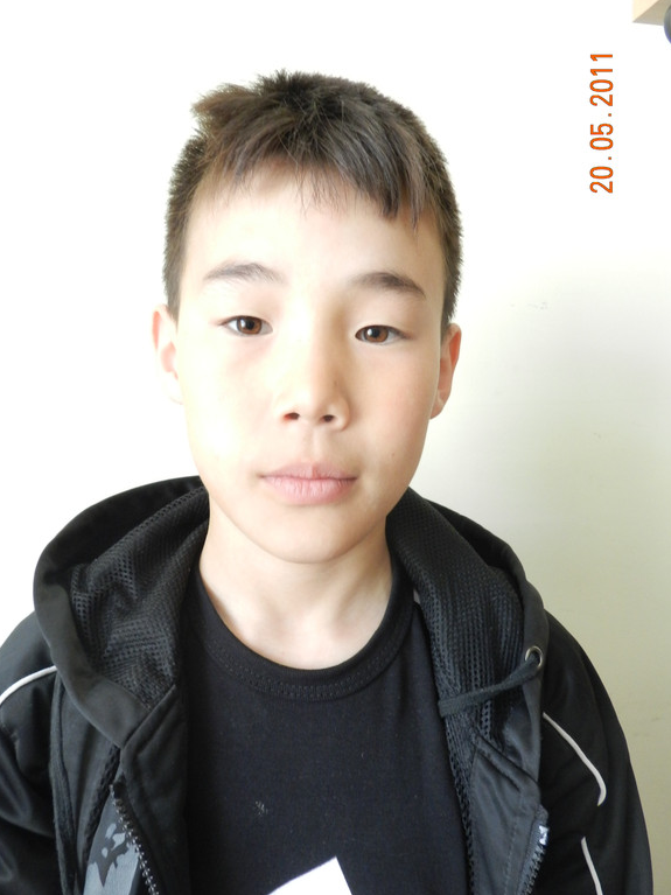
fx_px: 620
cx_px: 324
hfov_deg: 56.8
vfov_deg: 71.6
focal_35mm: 24
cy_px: 461
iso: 400
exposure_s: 1/20
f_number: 3.4
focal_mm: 4
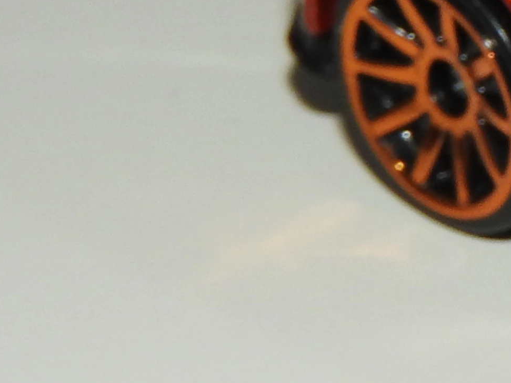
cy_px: -32
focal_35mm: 451
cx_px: 1157
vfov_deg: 3.3
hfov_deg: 4.3
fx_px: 6657
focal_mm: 17
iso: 200
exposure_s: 1/60
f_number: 5.3
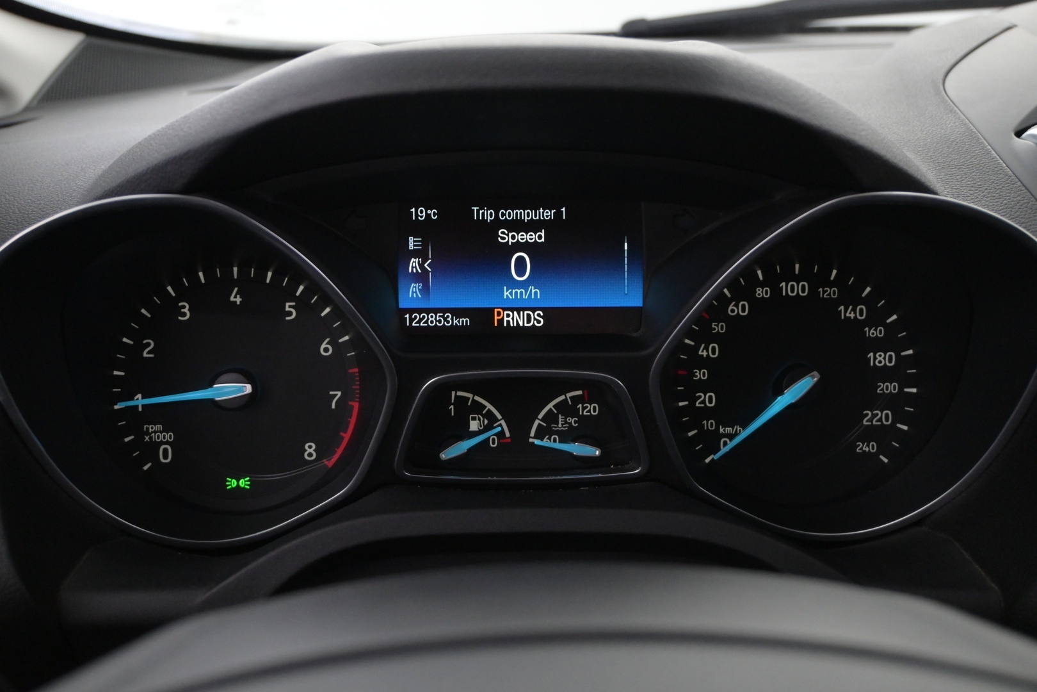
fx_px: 1123
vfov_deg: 34.2
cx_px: 518
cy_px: 346
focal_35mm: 39
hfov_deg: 49.6
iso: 2500
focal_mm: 26
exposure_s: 1/50
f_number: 4.5
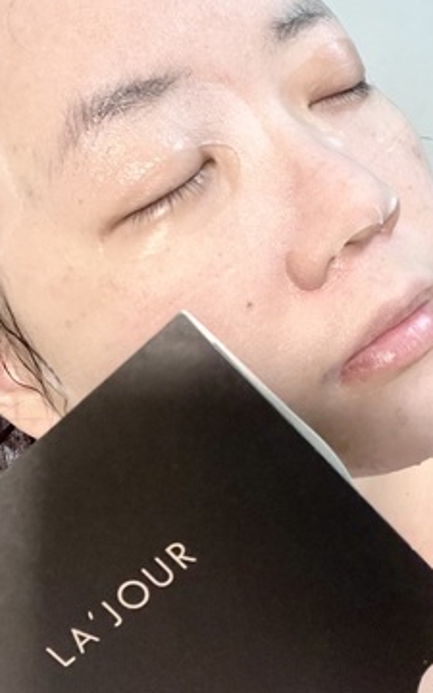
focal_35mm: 40
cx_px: 217
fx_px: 755
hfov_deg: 32.0
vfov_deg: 49.1
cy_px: 297
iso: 320
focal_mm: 2.71
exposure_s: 1/60
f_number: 2.2
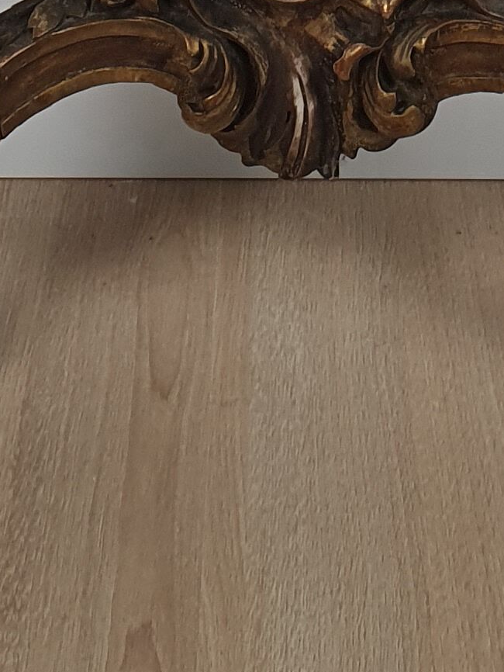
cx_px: 273
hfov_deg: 12.3
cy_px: -676
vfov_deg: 13.8
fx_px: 2348
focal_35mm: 121
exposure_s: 1/50
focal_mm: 4.32
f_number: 2.4
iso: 64
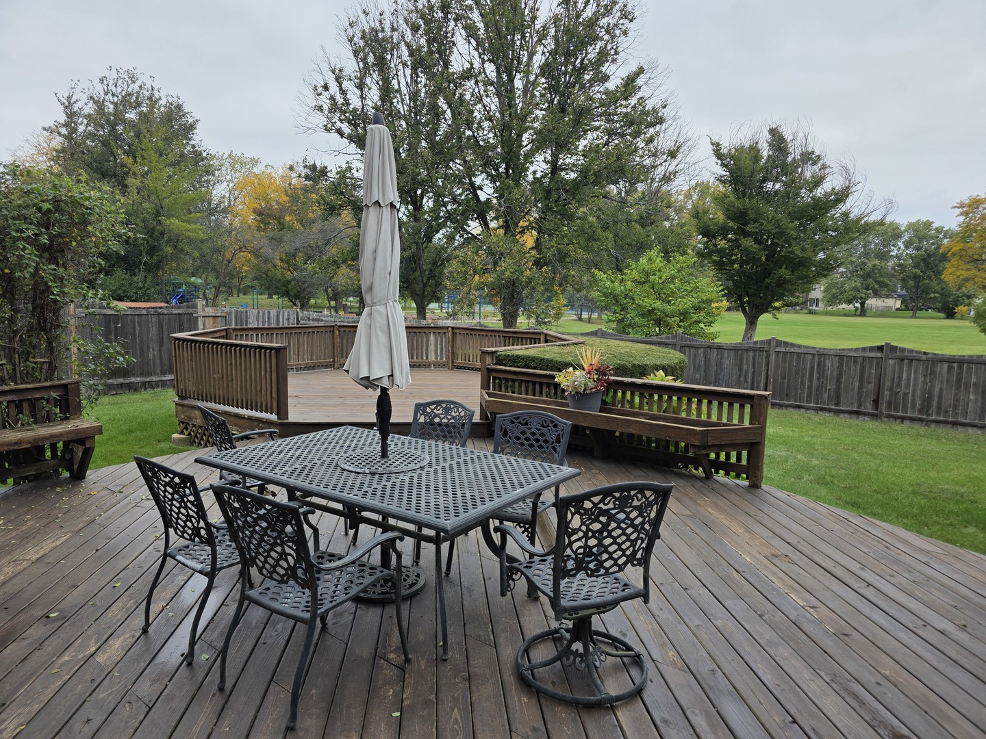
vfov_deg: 58.9
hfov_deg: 73.9
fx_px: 655
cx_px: 493
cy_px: 370
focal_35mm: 23
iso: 80
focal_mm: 6.3
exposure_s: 1/1546
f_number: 1.7
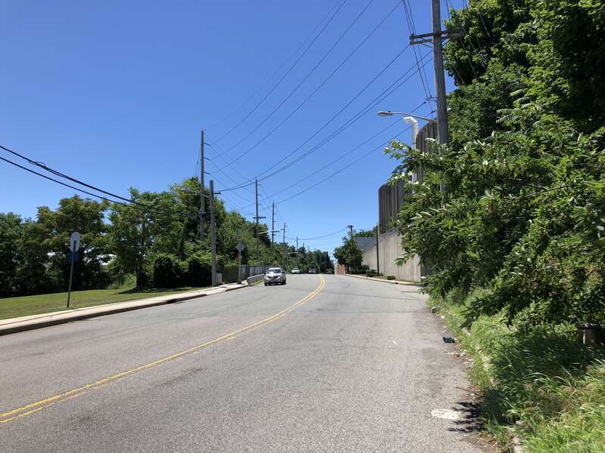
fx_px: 489
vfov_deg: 49.7
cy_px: 226
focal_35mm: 28
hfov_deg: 63.4
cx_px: 302
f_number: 1.8
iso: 20
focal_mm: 4
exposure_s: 1/1799
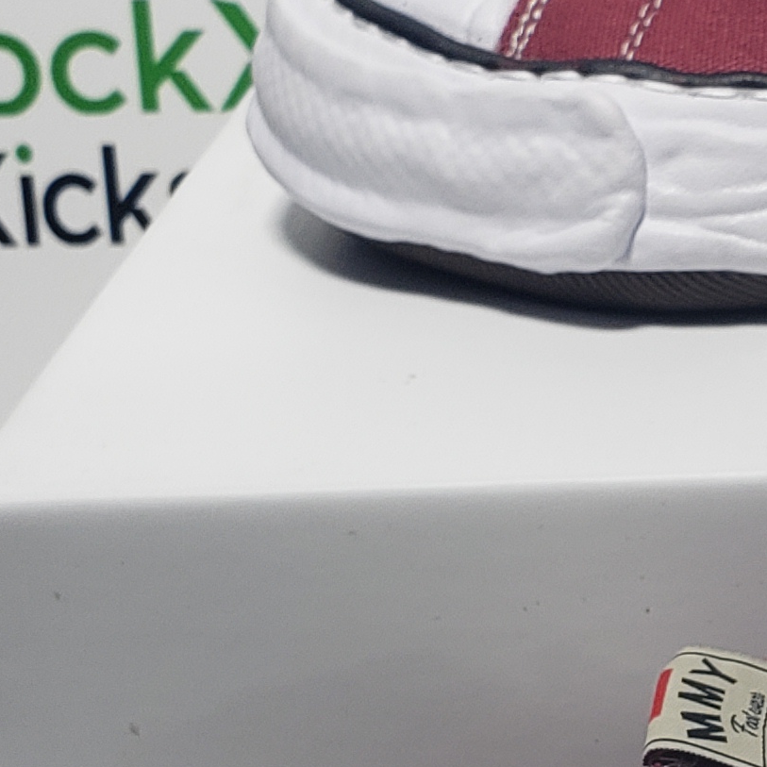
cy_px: 636
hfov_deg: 14.7
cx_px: 944
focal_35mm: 114
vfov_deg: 15.2
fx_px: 2858
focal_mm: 4.3
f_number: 2.4
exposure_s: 1/232
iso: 50
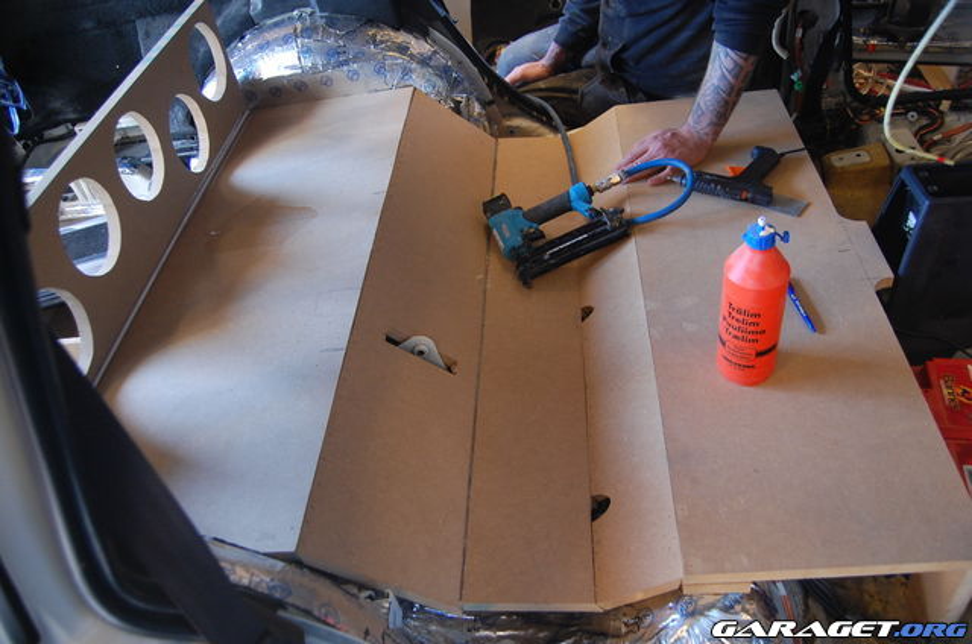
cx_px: 486
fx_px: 728
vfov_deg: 47.7
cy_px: 322
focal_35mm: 27
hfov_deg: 67.5
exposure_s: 1/25
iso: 800
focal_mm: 18
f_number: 3.5
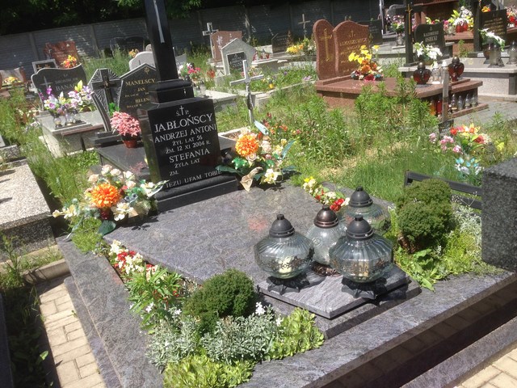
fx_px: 493
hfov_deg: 55.4
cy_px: 194
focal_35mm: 33
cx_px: 258
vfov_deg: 42.9
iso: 50
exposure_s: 1/1085
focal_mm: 4.12
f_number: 2.4
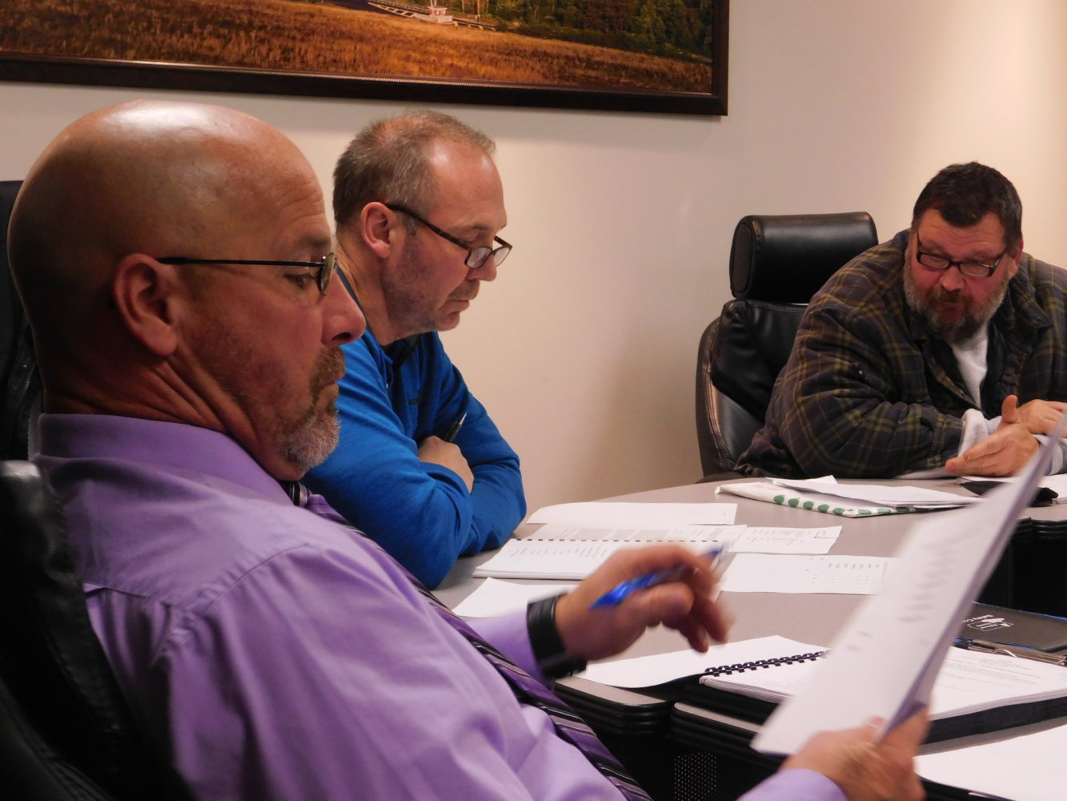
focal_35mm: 66
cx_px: 534
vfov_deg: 22.3
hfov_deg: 29.4
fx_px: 2035
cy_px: 400
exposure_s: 1/30
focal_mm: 11.7
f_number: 4.2
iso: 400
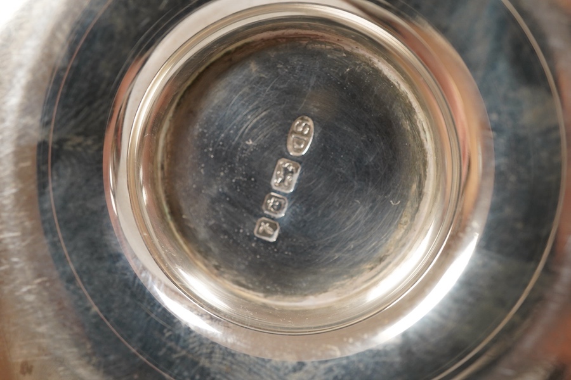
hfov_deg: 43.6
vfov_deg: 29.9
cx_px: 286
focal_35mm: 45
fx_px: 714
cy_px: 190
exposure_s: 1/125
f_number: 8
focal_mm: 30
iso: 1250
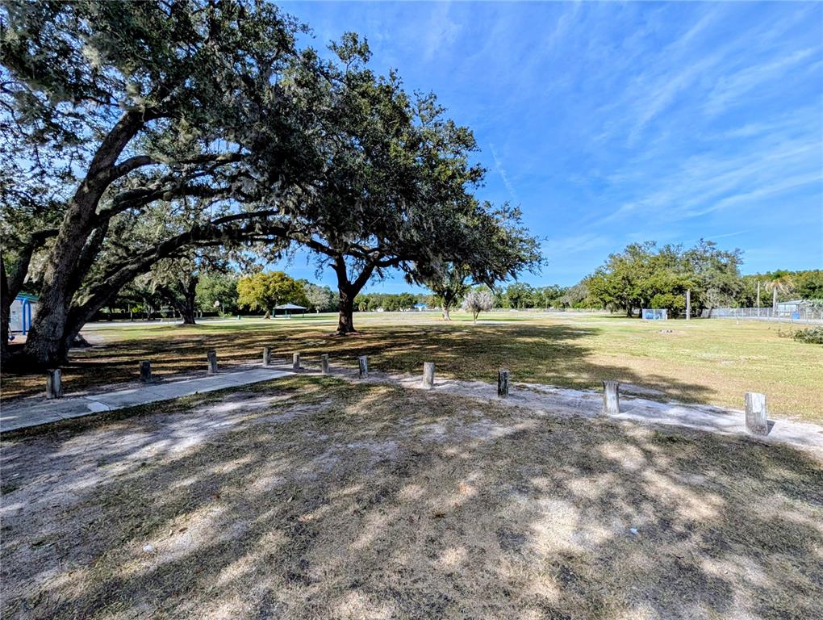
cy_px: 310
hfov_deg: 110.5
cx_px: 412
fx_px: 286
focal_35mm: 12
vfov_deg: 94.6
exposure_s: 1/3257
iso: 46
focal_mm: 2.02
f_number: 1.7
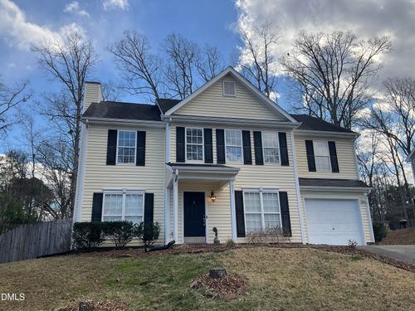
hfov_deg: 61.7
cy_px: 156
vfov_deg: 48.2
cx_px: 208
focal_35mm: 29
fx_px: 348
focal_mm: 3
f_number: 1.8
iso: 16
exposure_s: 1/1144
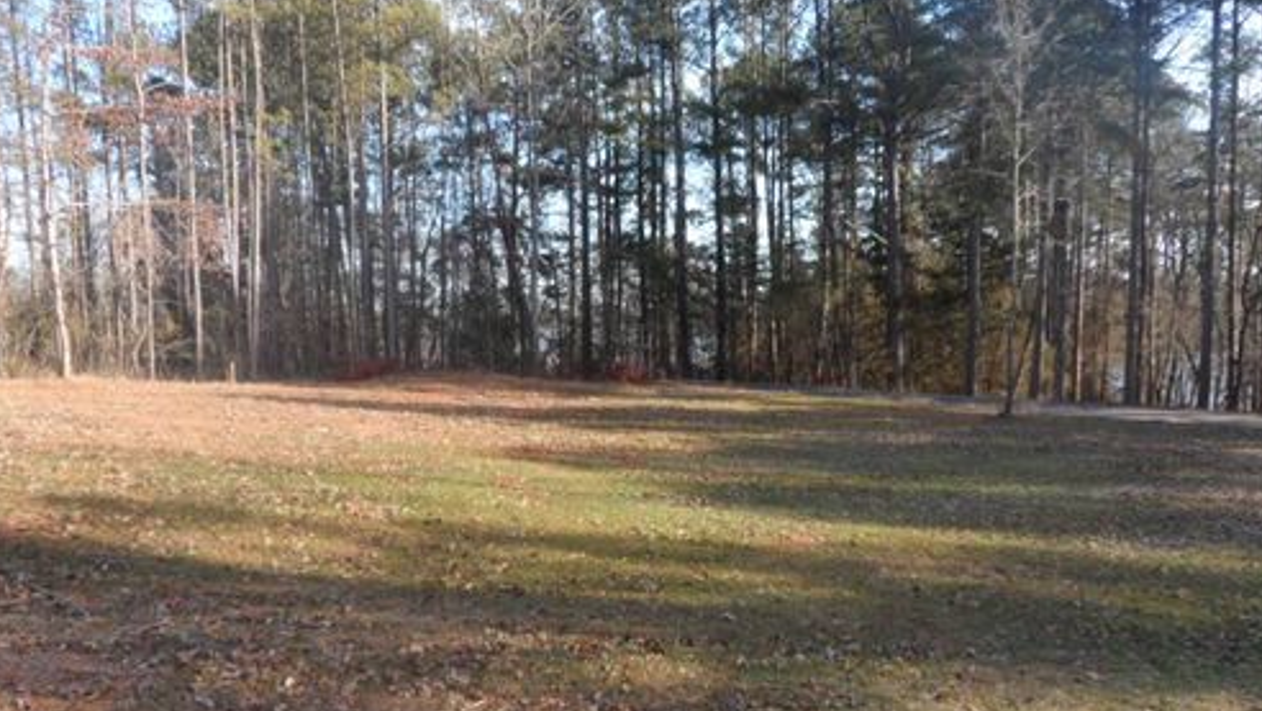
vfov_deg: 37.7
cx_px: 631
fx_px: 1038
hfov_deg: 62.6
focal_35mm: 31
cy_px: 422
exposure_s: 1/250
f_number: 3.1
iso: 80
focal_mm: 4.9
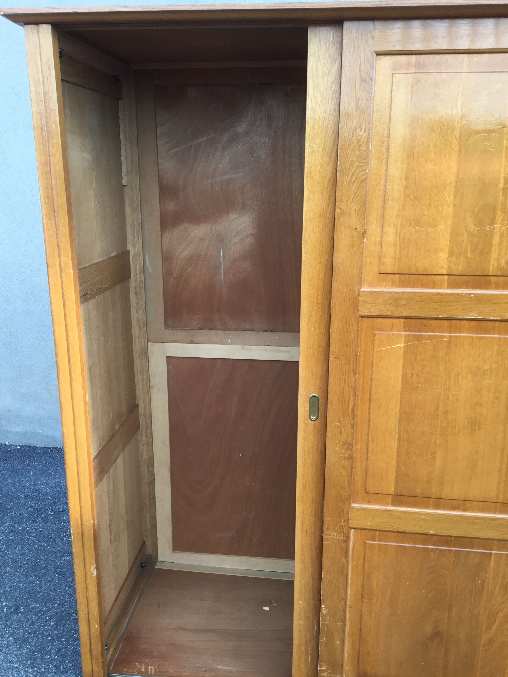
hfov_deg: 45.4
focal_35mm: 31
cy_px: 338
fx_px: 607
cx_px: 254
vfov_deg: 58.4
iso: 25
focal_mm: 3.3
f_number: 2.4
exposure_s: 1/100
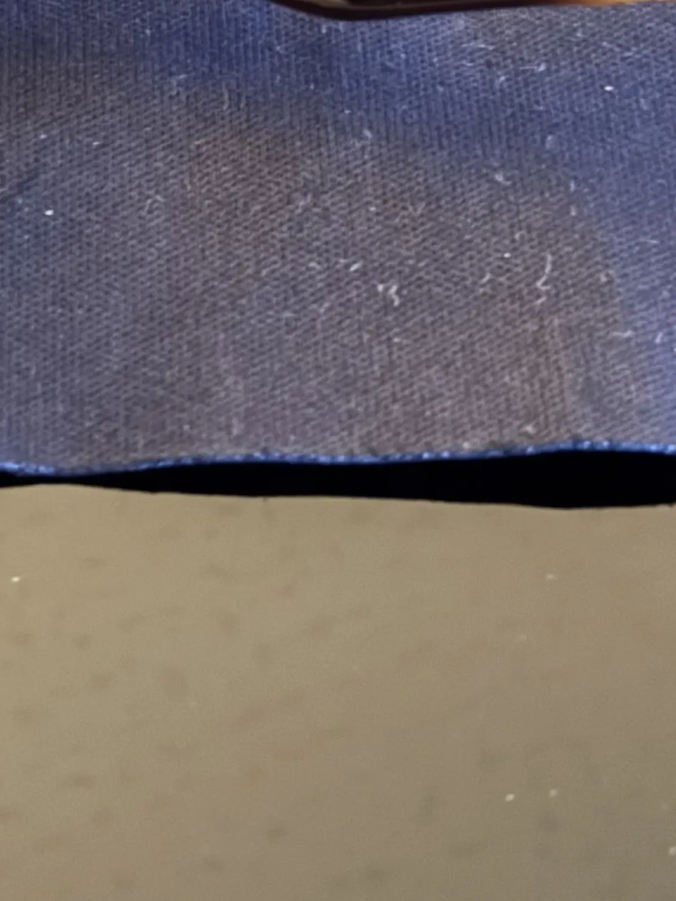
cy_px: -70
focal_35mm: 127
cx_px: 92
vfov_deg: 15.2
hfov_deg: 11.6
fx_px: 3307
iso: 800
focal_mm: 6.76
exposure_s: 1/9
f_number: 1.78
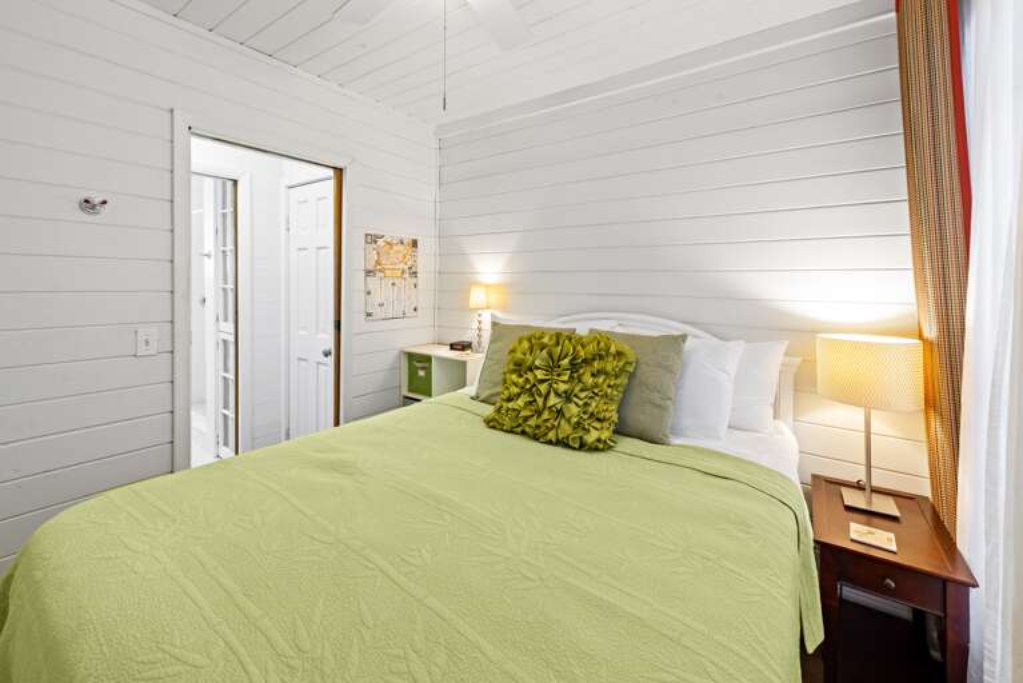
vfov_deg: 81.3
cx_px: 512
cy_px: 342
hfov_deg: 104.2
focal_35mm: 14
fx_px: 398
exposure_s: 1/2
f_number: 8
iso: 100
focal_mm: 14
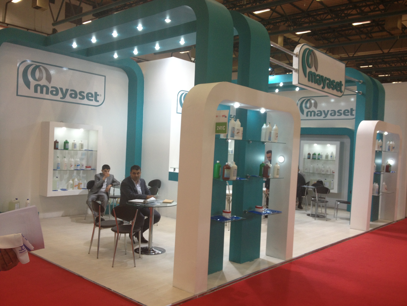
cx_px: 204
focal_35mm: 35
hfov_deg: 52.6
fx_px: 412
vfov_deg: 40.7
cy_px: 153
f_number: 2.4
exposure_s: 1/60
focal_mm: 4.28
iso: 64
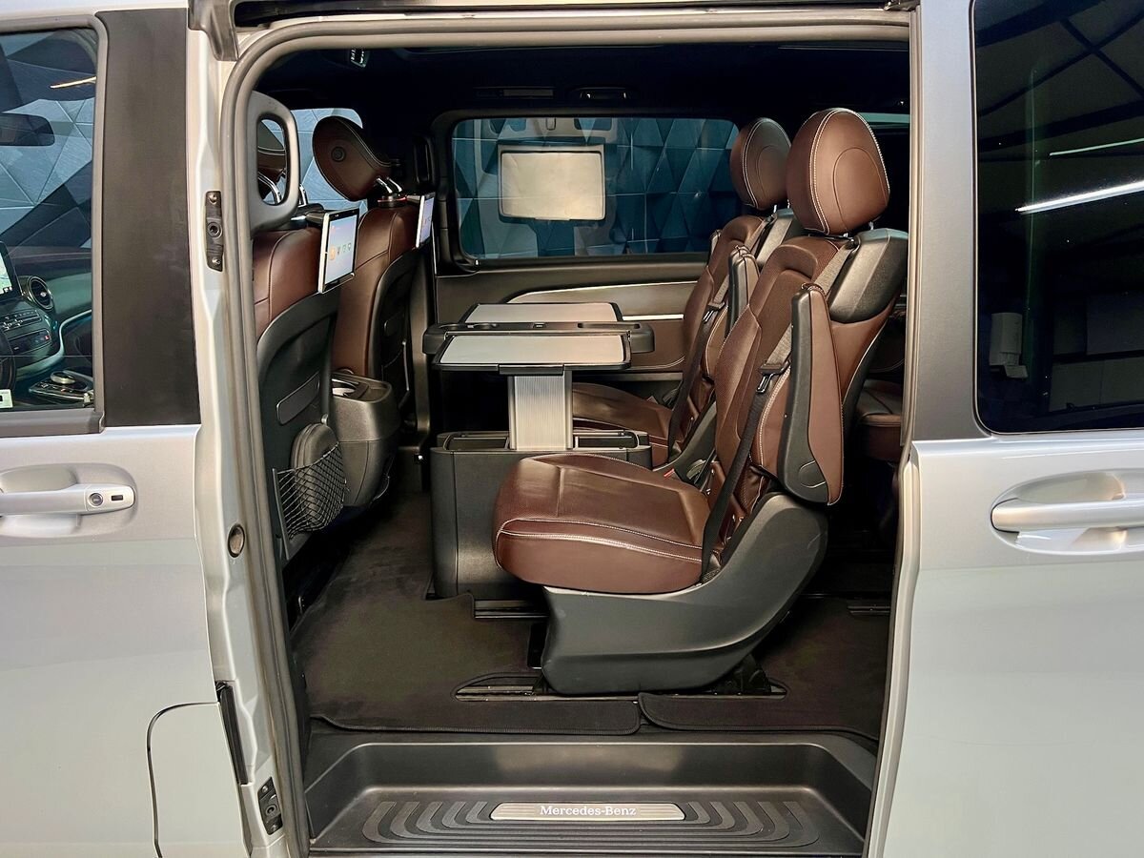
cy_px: 429
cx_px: 572
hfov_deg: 67.3
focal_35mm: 26
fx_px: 859
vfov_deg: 53.1
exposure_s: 1/50
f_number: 1.5
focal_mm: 5.7
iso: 160
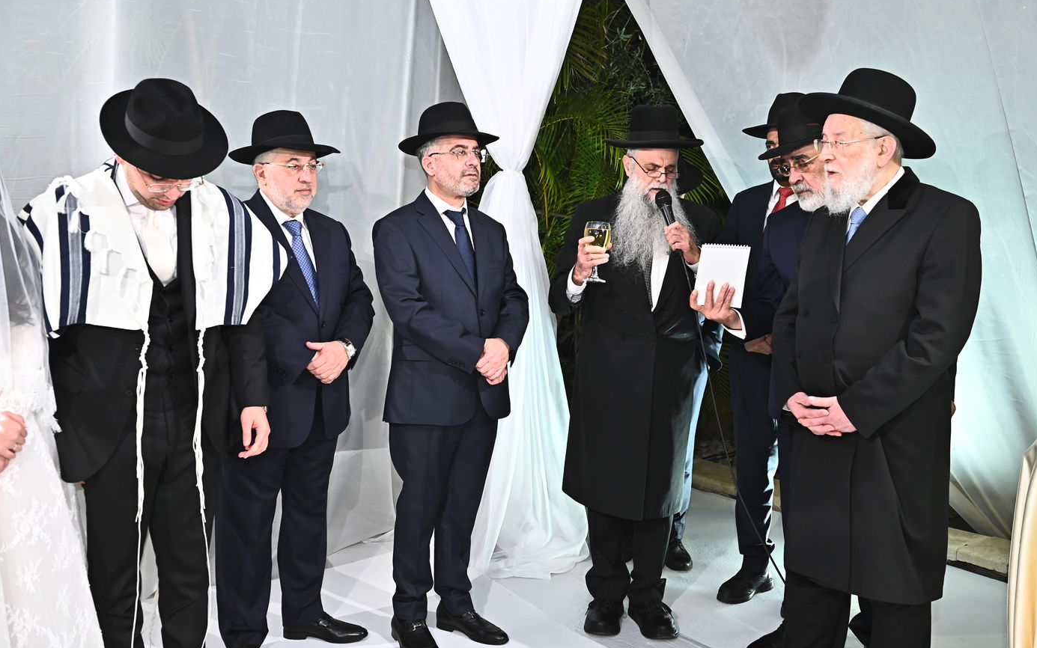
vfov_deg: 36.3
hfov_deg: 55.3
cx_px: 522
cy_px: 316
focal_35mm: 35
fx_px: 989
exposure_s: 1/200
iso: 2000
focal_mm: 34
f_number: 4.5
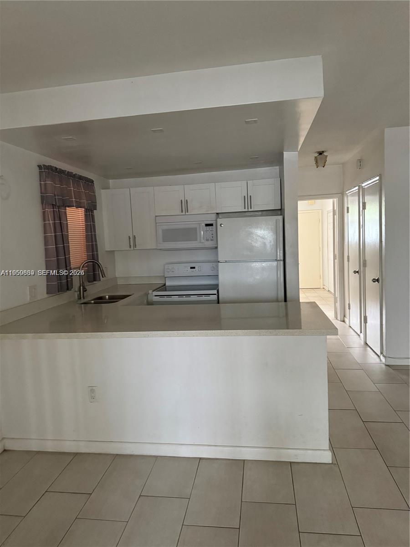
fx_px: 379
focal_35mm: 24
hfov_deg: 56.8
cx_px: 205
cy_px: 274
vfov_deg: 71.6
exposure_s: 1/60
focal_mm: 6.76
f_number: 1.78
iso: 800
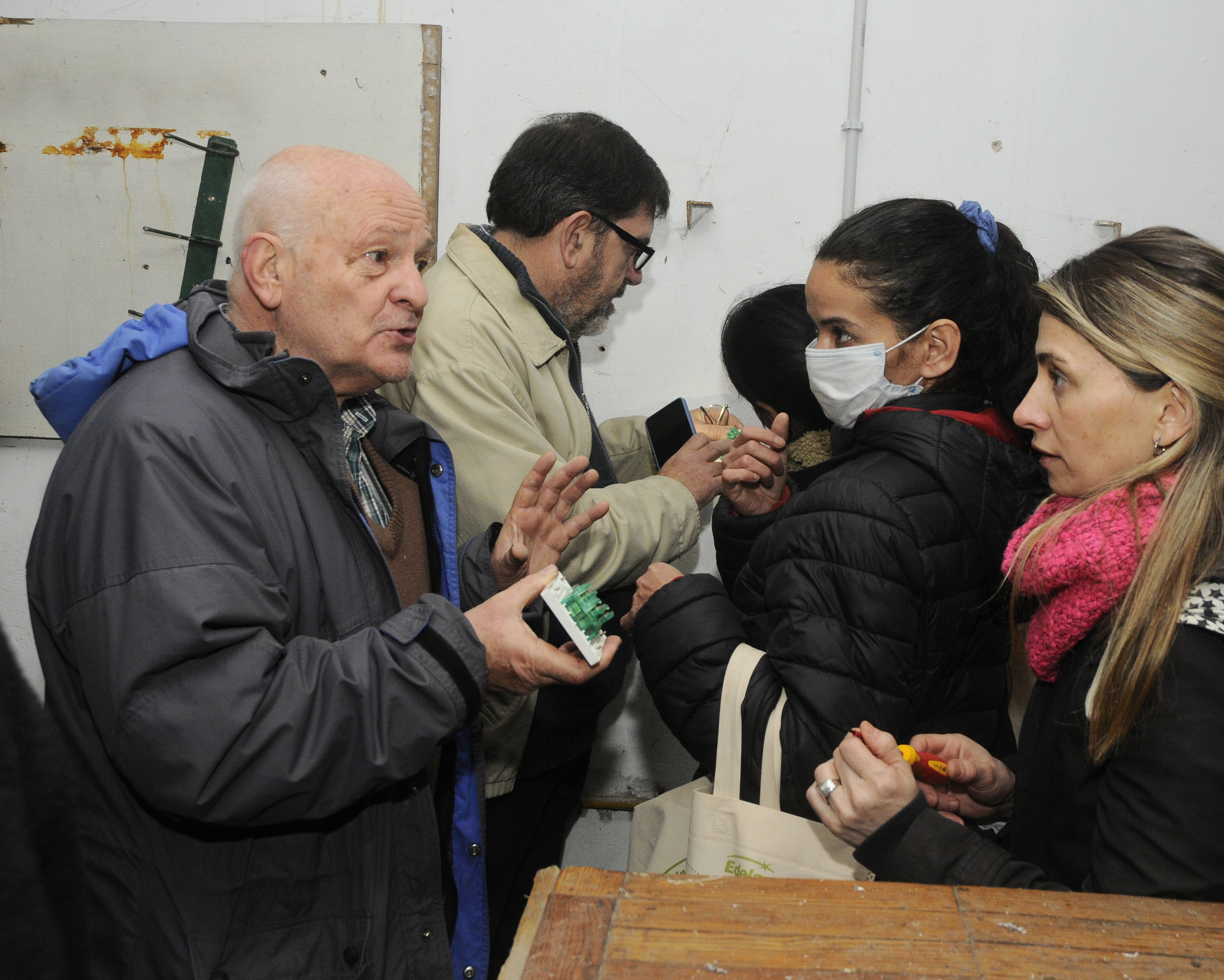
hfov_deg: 44.7
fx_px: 1485
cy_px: 486
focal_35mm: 41
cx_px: 685
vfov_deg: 36.5
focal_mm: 24
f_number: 5.6
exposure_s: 1/160
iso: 800
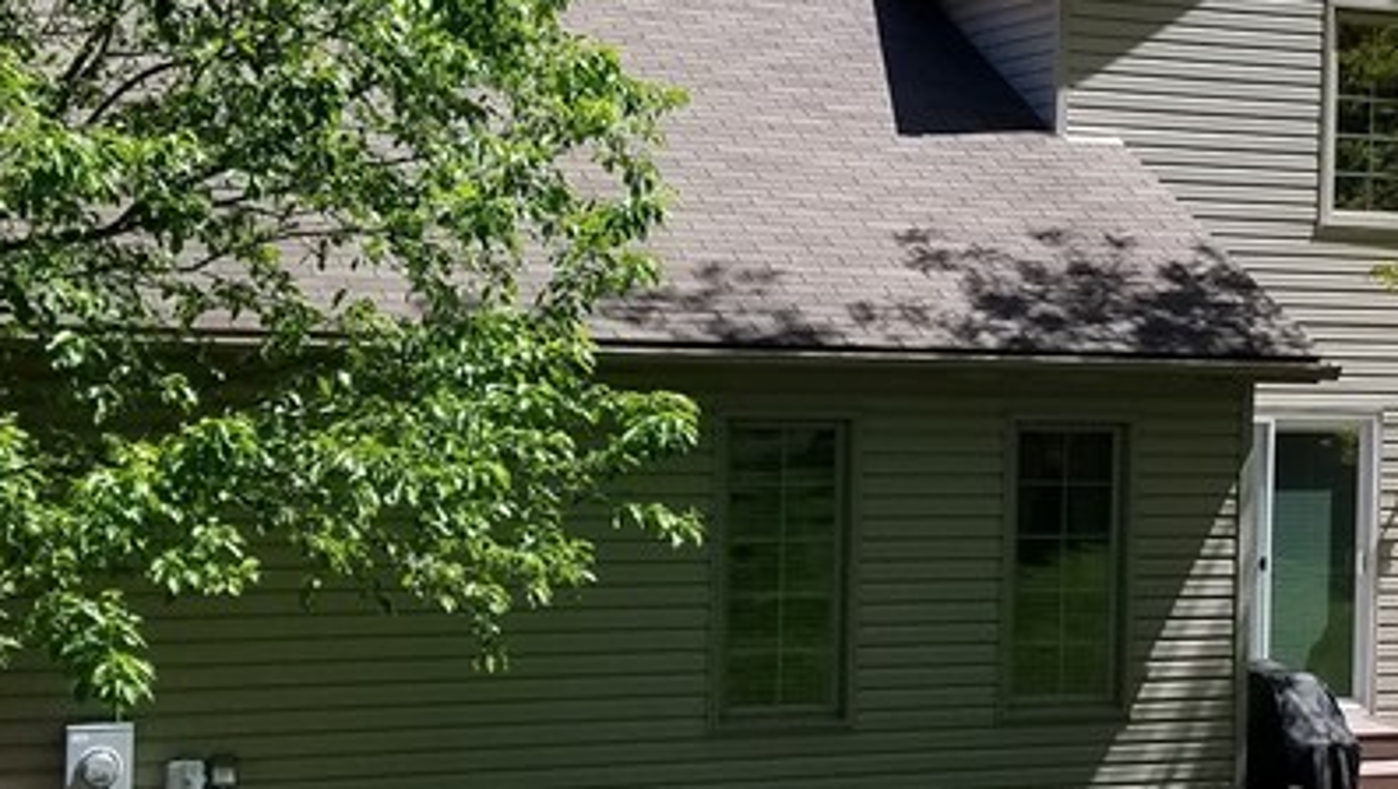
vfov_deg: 16.6
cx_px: 1032
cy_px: 335
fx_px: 2708
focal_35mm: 73
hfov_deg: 28.6
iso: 50
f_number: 1.7
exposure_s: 1/1668
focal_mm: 4.2
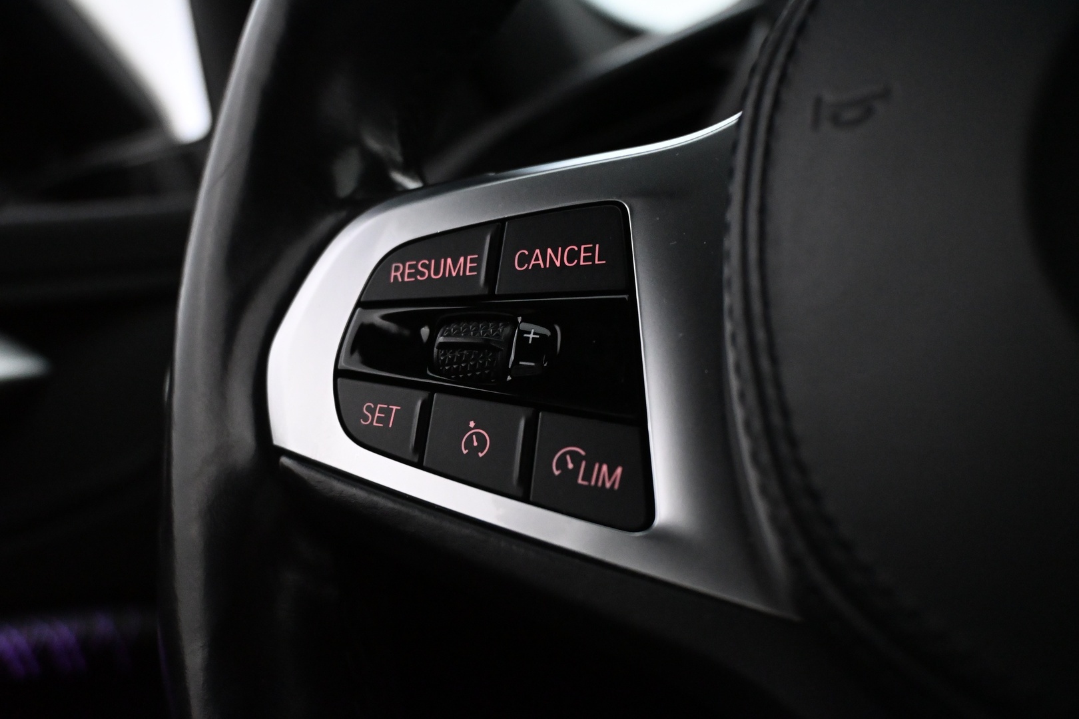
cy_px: 360
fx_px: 1079
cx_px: 540
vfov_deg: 36.9
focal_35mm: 36
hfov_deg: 53.1
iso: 5000
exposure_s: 1/125
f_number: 4.2
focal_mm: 24
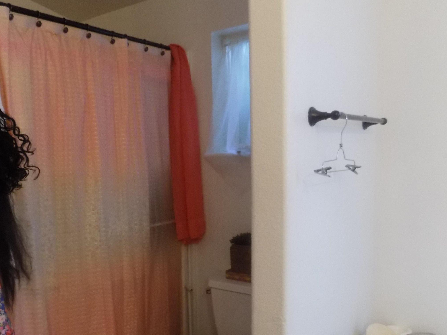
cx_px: 133
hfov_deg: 51.2
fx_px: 452
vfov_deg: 40.3
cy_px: 216
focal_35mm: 35
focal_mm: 4
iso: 320
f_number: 3.1
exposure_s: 1/30
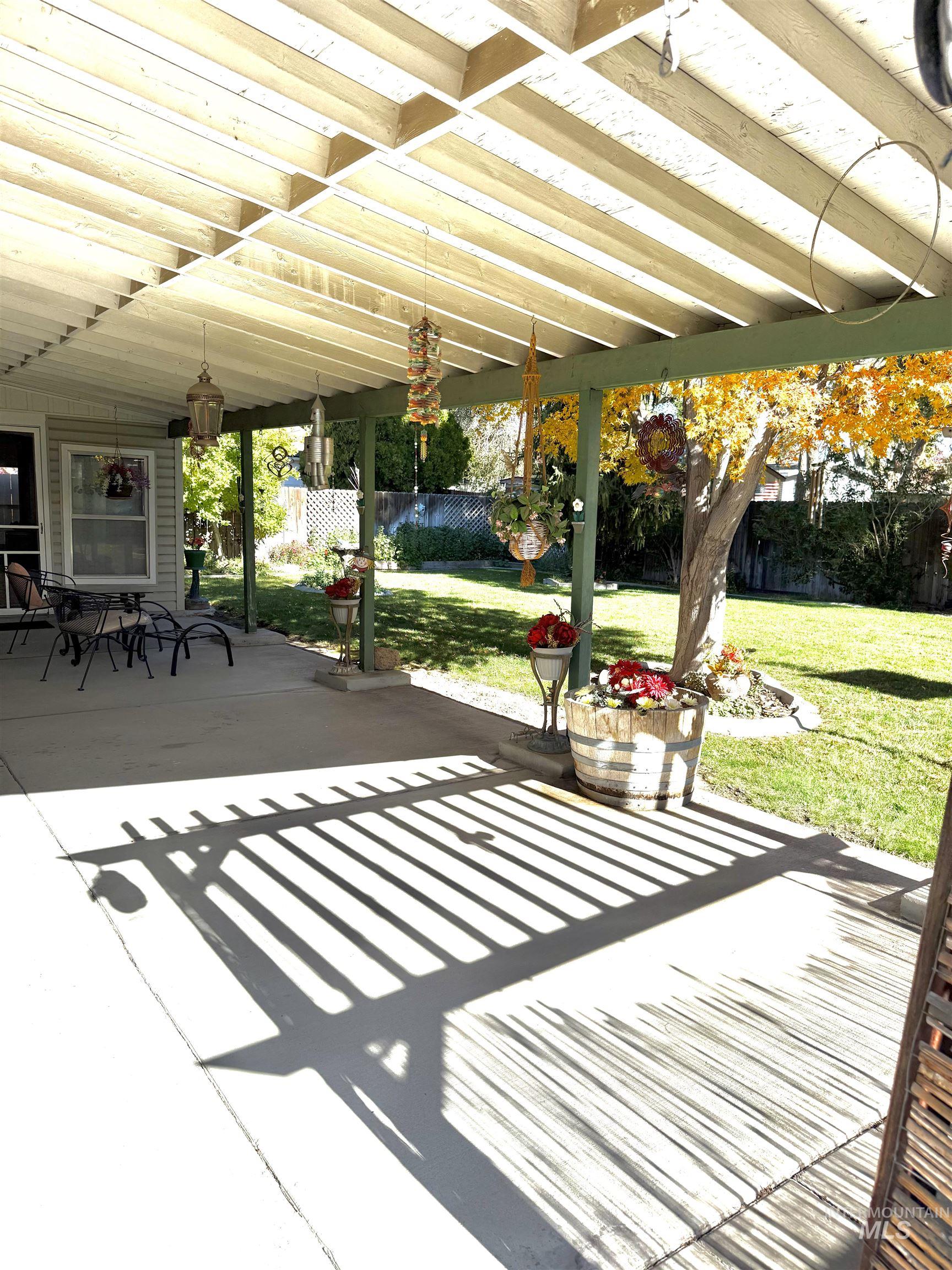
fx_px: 880
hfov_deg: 56.8
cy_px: 635
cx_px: 476
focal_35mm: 24
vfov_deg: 71.6
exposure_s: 1/3021
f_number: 1.78
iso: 80
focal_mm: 6.76
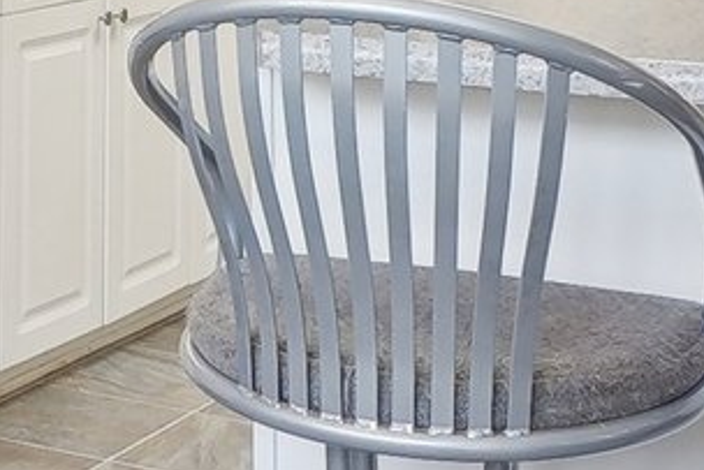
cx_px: -116
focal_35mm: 101
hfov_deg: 19.2
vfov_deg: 12.8
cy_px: -270
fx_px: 1976
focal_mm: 10
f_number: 8
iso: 400
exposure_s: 1/25
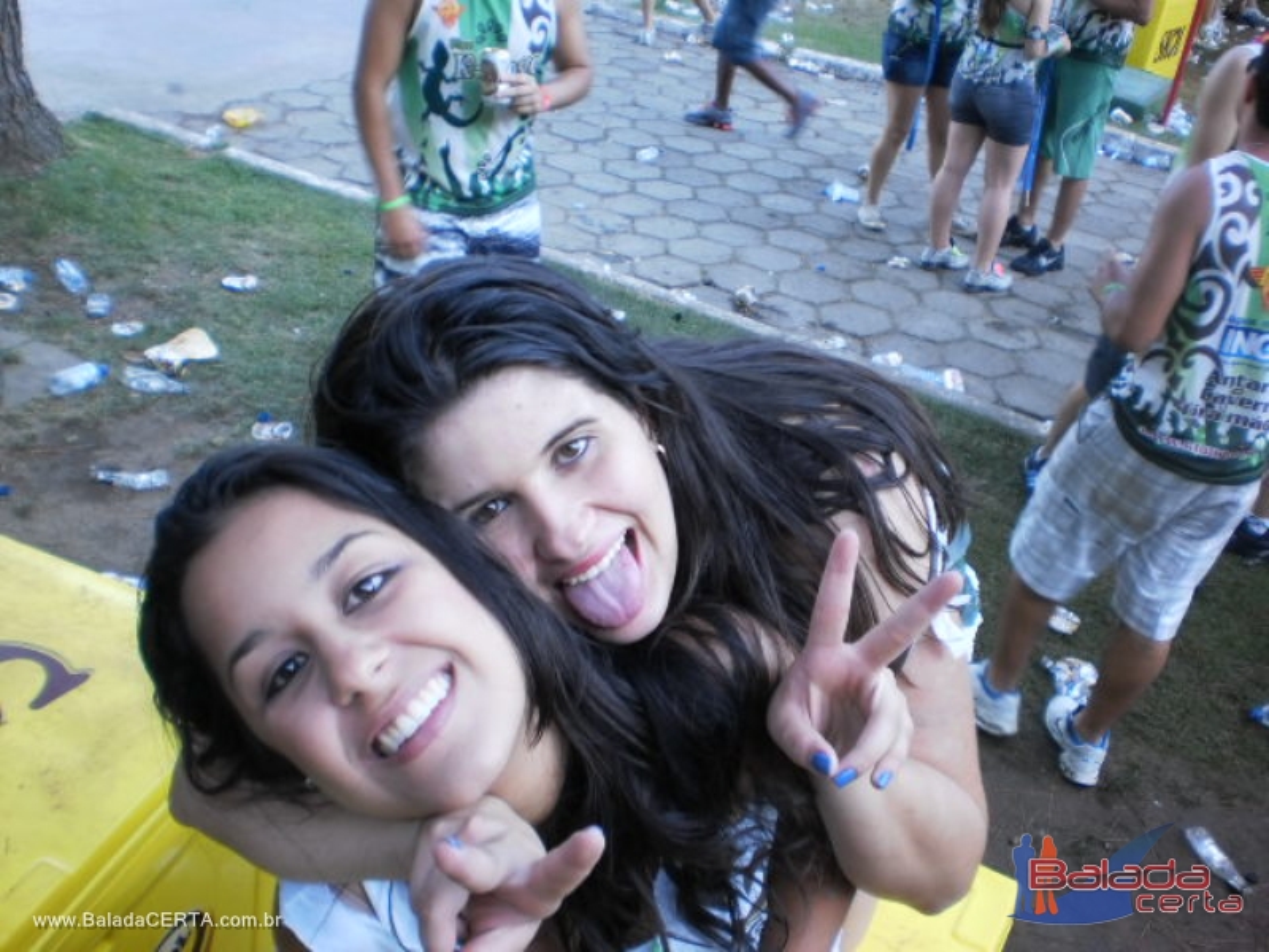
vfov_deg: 39.7
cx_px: 634
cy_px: 476
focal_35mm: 36
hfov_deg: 51.4
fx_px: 1320
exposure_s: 1/30
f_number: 3.1
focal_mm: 6.3
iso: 100
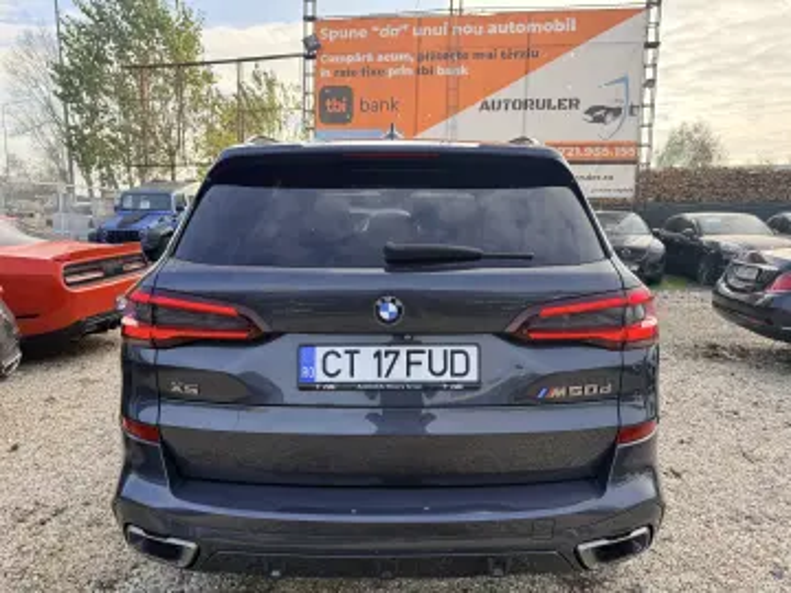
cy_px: 296
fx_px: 548
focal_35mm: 24
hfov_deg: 71.6
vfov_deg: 56.8
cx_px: 396
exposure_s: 1/1018
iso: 100
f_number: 1.78
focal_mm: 6.76
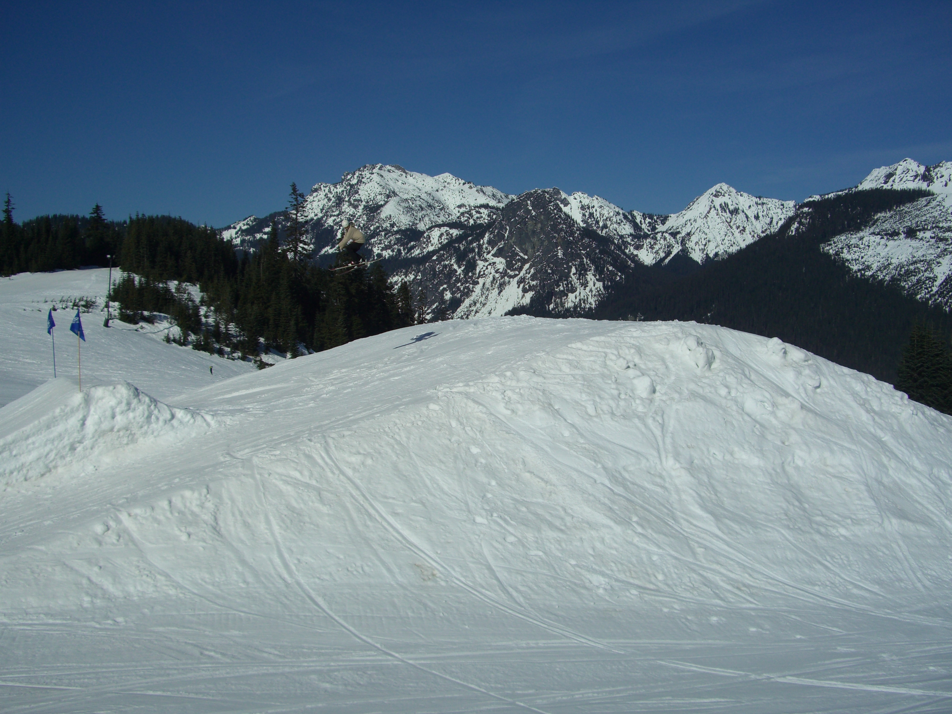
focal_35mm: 38
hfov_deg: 49.0
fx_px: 1045
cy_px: 357
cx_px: 476
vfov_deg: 37.7
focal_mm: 7.9
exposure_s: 1/1250
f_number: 5.6
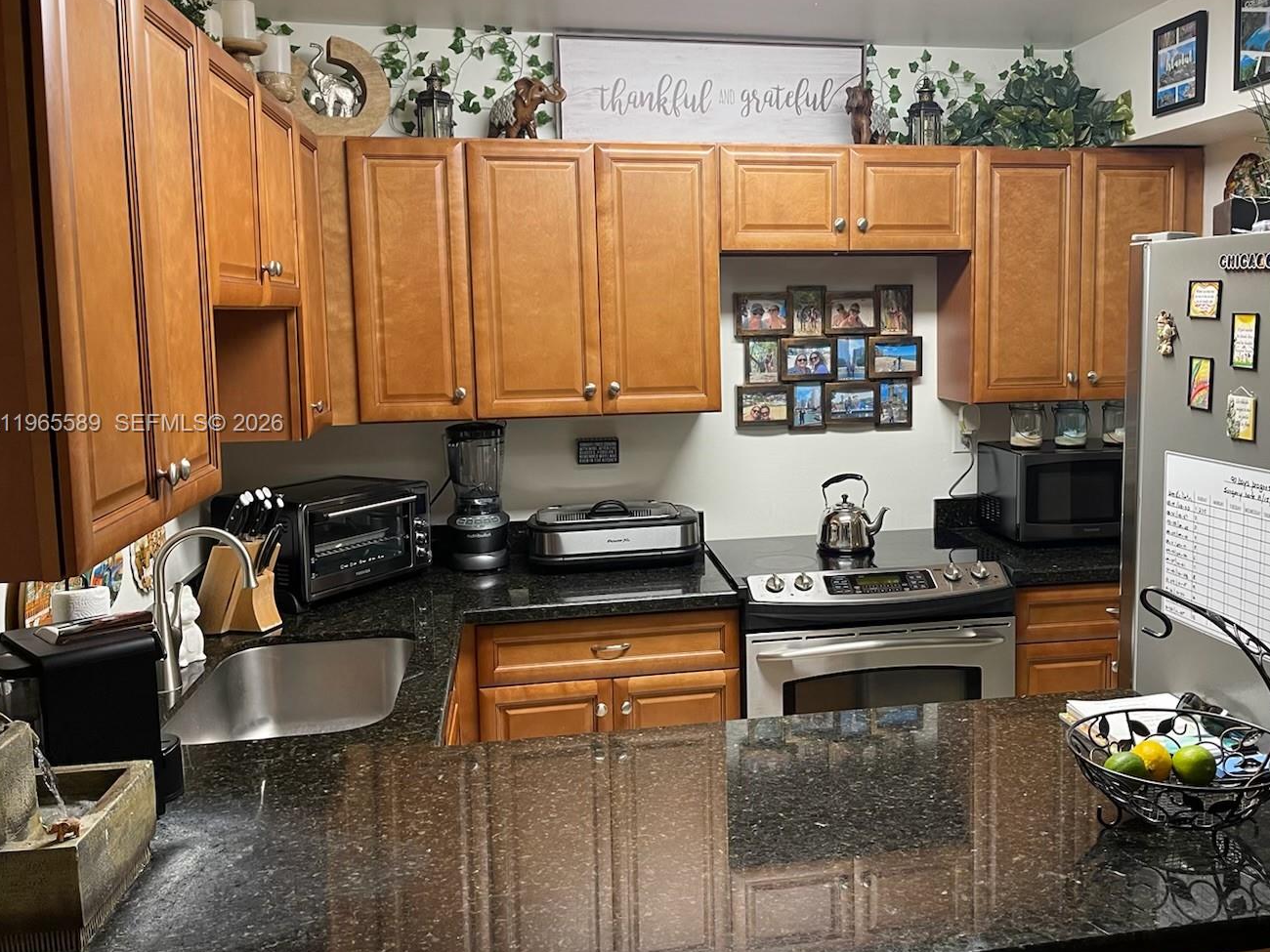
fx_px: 1174
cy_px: 425
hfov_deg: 56.4
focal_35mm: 32
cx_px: 761
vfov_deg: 44.1
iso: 100
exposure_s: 1/60
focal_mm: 5.1
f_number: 1.6
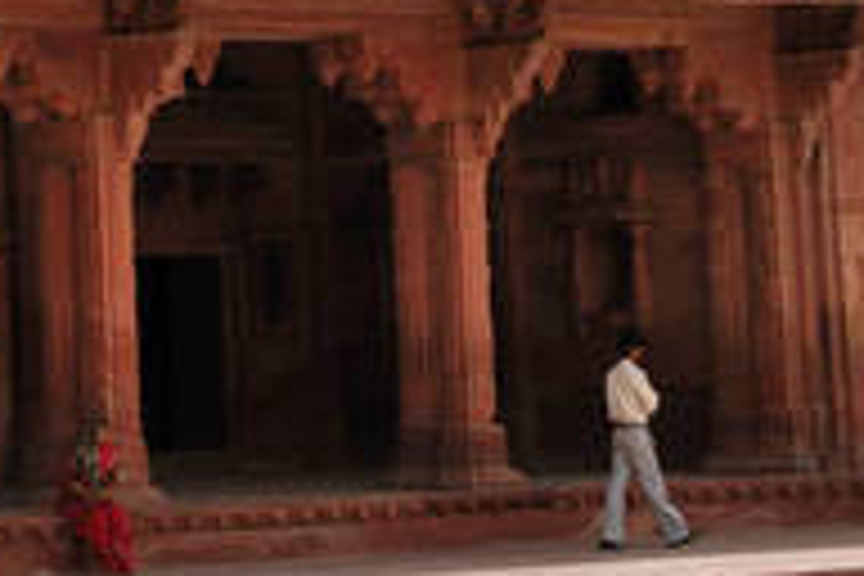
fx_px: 3812
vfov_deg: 8.5
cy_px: -266
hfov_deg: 12.6
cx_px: -184
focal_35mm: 159
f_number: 8
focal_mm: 29
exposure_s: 1/250
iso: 100
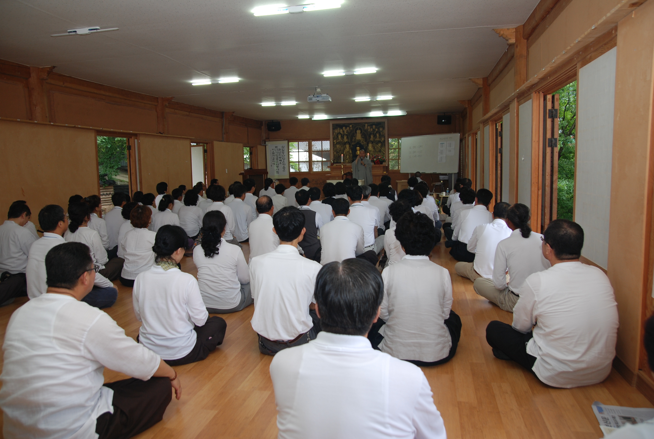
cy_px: 220
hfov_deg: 70.3
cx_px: 327
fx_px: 464
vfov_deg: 50.6
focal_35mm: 26
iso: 200
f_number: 4
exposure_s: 1/60
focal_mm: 17
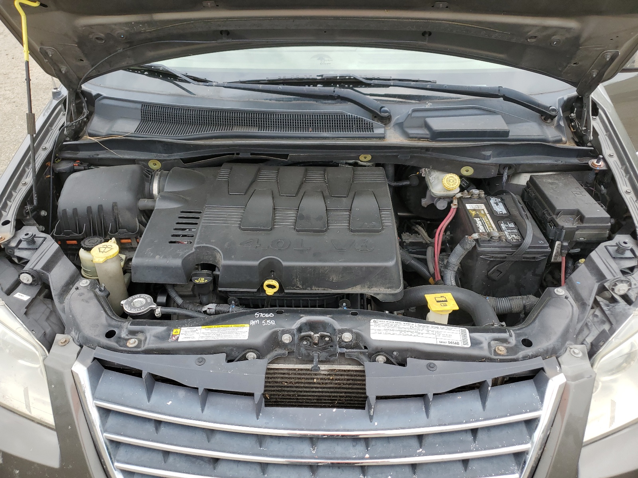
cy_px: 239
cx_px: 319
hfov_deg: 67.3
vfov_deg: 53.1
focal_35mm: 26
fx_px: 479
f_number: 1.5
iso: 50
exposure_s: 1/833
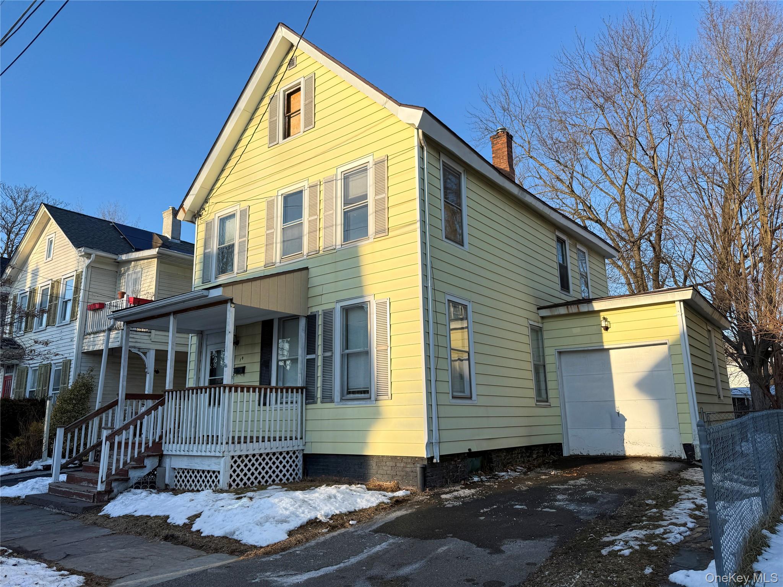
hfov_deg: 71.6
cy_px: 294
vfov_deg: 56.8
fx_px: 543
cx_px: 392
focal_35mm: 24
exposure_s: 1/1949
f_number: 1.78
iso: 80
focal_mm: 6.76
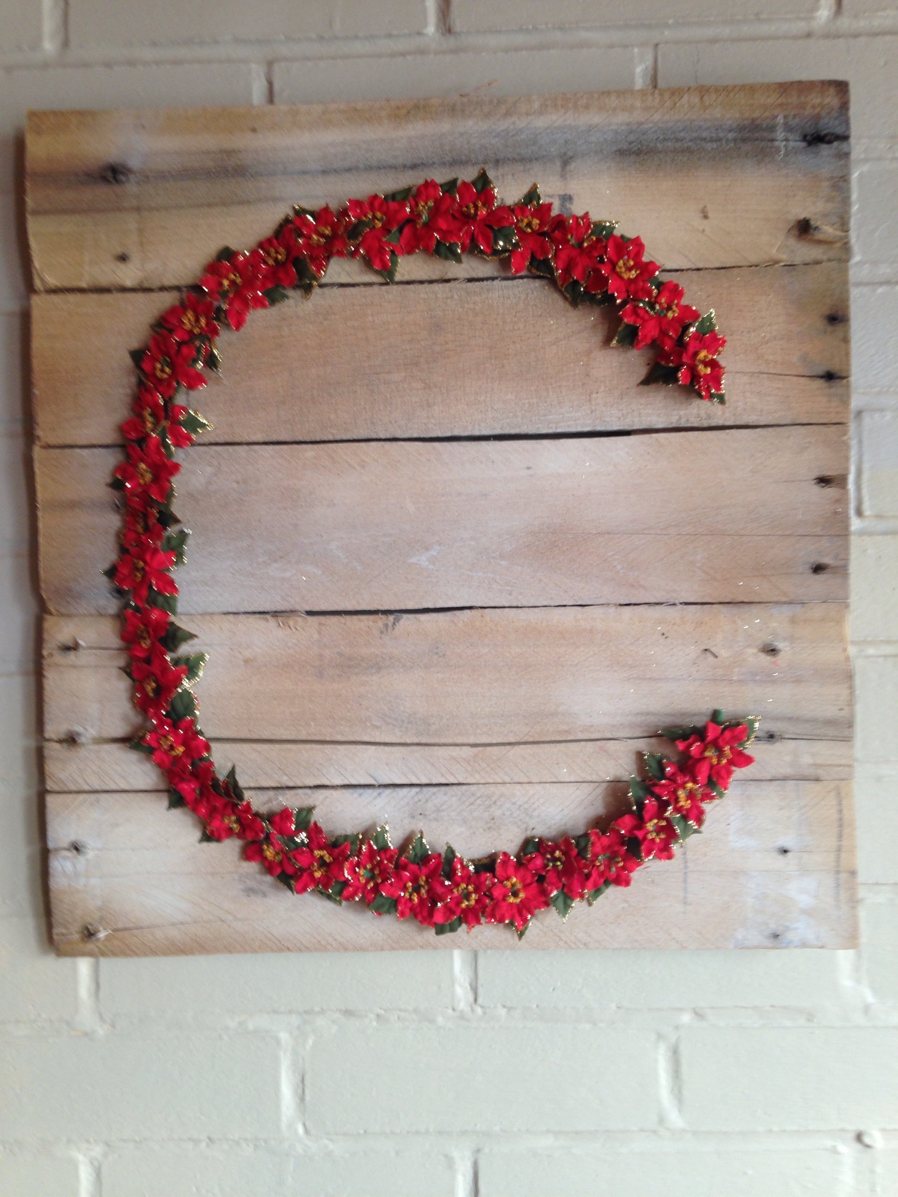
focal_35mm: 33
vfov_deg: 55.4
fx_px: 1141
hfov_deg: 42.9
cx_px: 449
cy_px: 598
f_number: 2.4
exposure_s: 1/24
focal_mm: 4.12
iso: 50
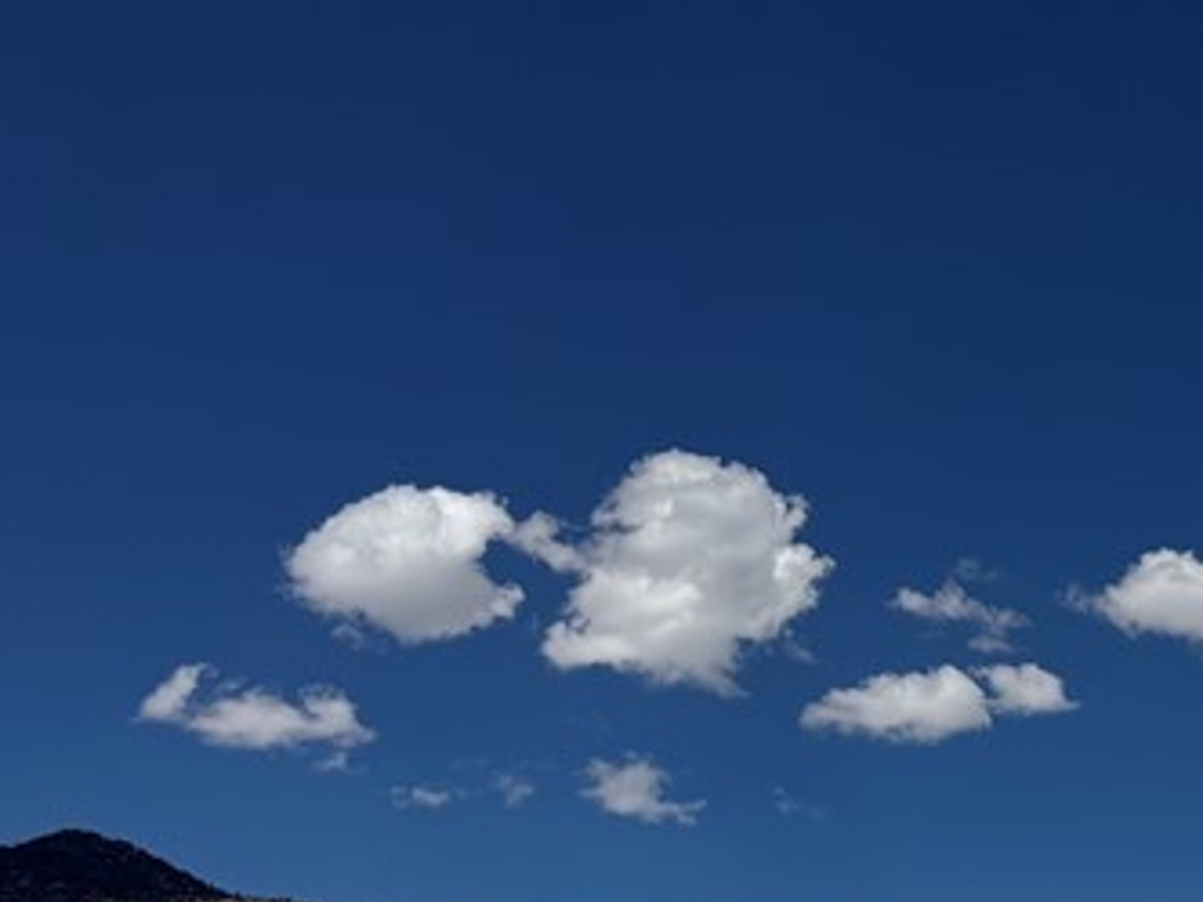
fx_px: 2572
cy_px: 1239
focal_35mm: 74
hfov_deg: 22.7
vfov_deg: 18.3
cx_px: 1663
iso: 80
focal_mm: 6.76
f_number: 1.78
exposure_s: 1/10417
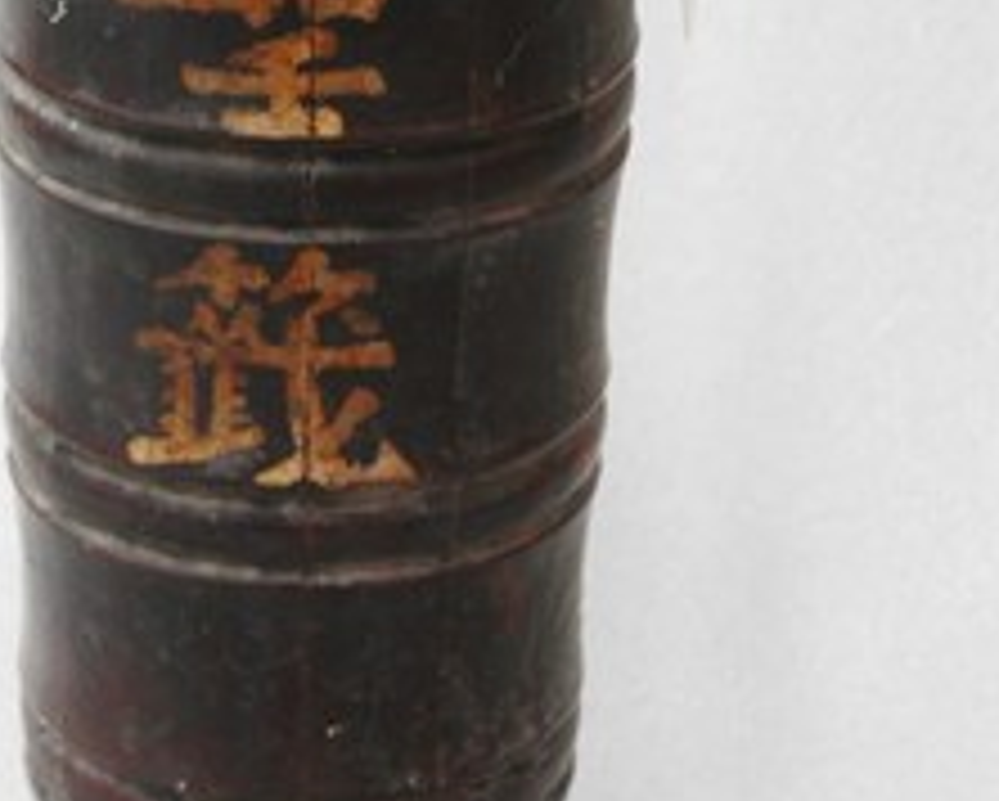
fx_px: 4557
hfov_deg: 12.5
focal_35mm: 154
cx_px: 344
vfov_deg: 9.9
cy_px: -86
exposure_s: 1/5
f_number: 4.2
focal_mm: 38
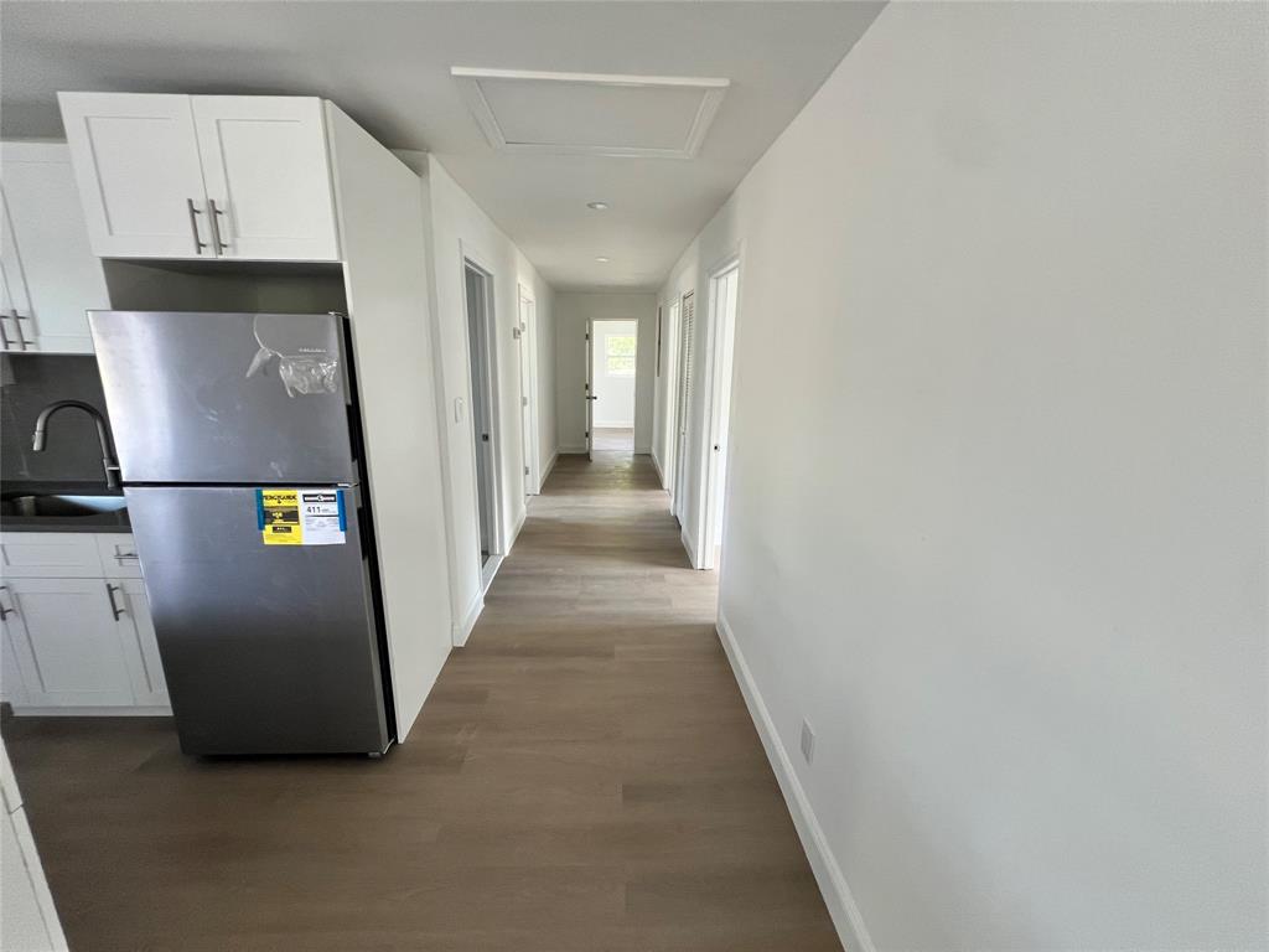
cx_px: 634
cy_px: 476
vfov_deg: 89.9
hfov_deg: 106.2
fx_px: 477
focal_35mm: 13
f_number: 1.8
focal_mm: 1.57
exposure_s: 1/93
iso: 250
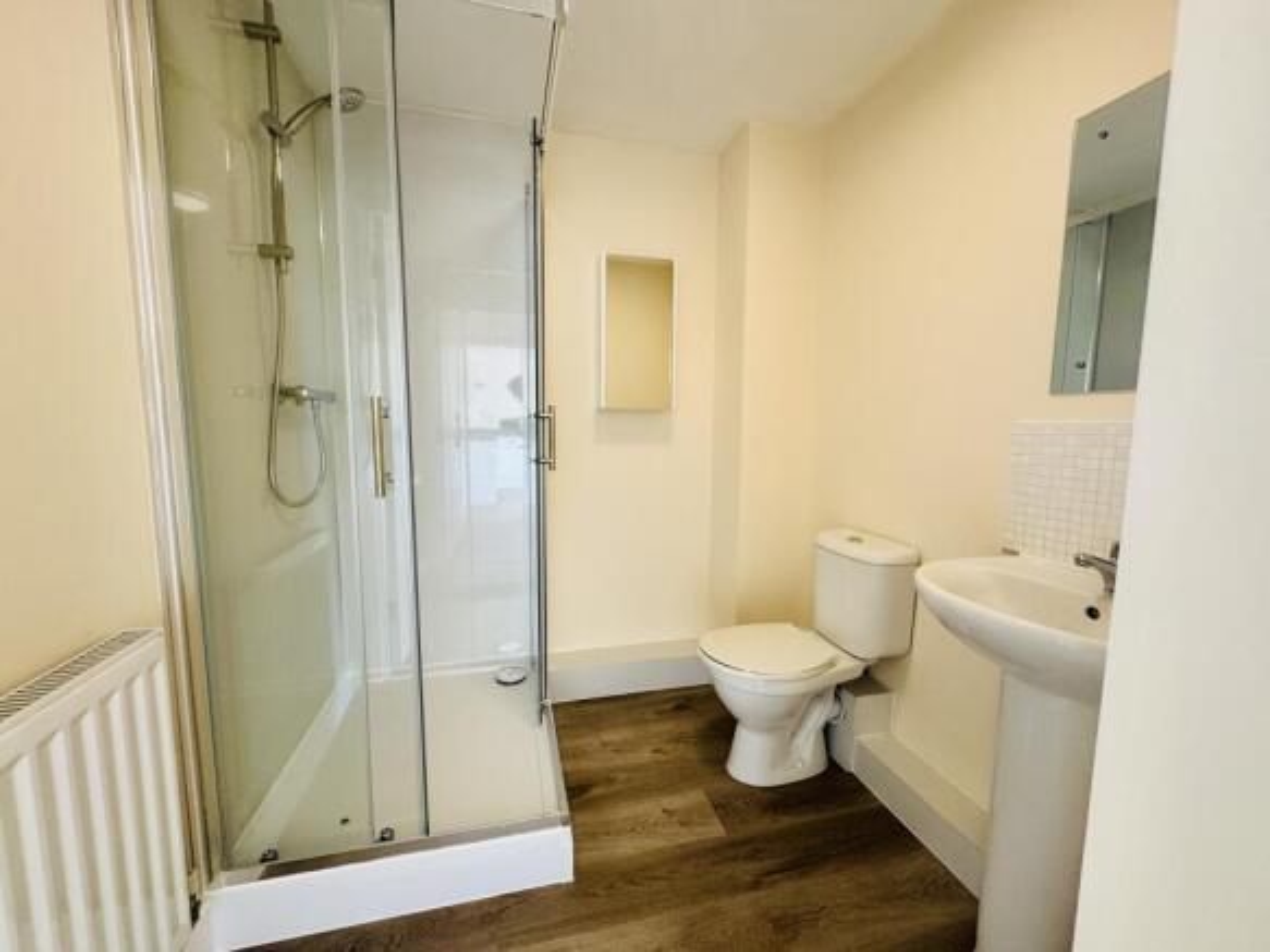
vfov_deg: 85.7
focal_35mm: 14
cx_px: 635
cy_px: 476
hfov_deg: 102.1
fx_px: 514
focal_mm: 2.22
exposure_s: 1/50
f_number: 2.2
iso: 200
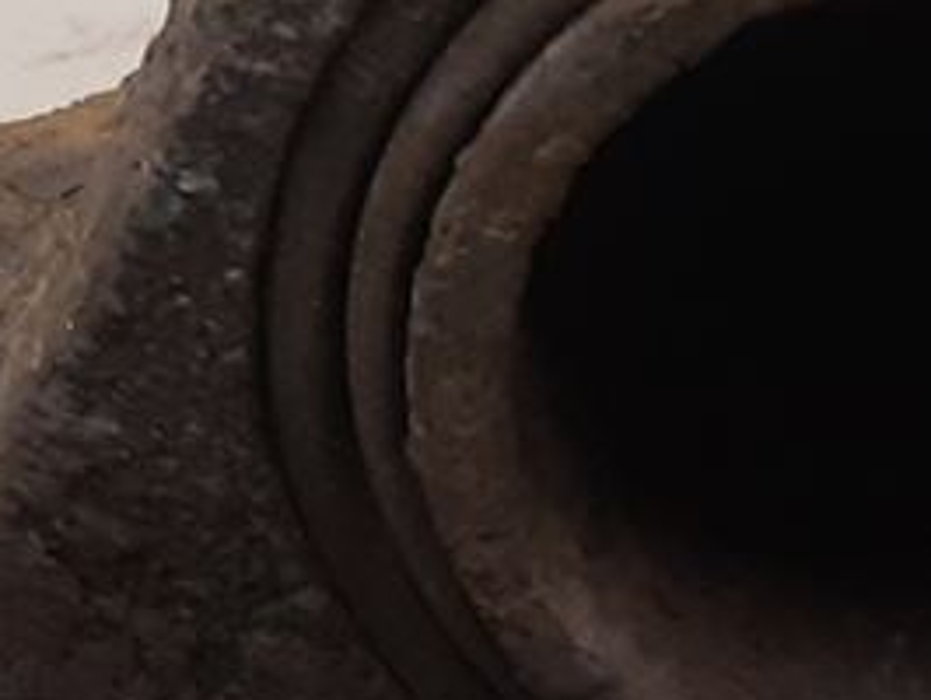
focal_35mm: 200
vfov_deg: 7.3
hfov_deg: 9.8
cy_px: 945
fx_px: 5384
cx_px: 980
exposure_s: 1/50
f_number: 1.7
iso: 200
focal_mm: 3.93
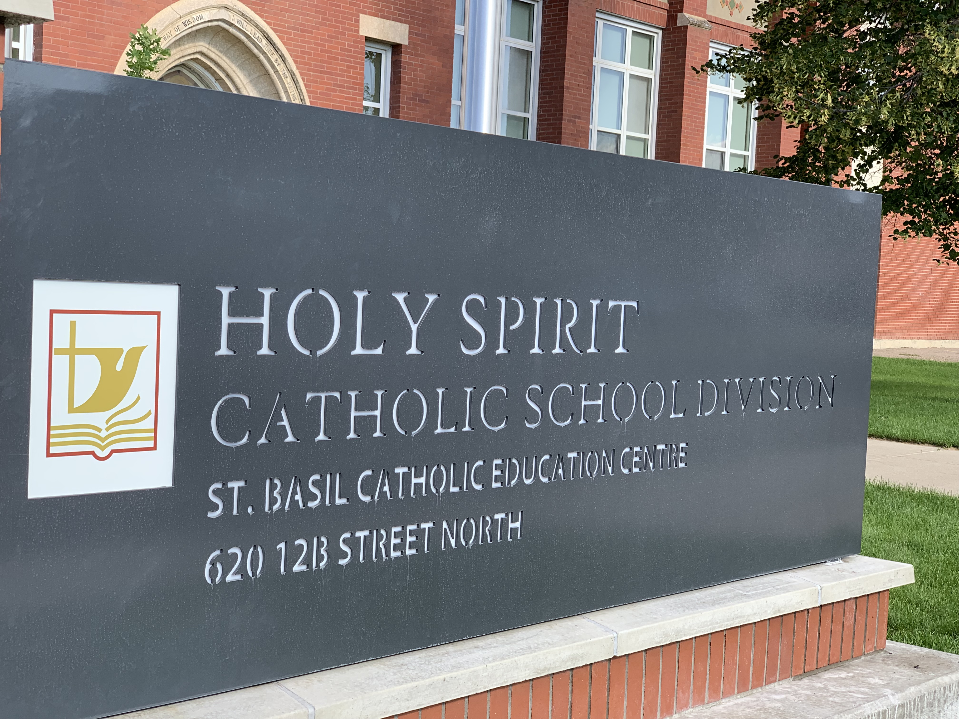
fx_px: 1441
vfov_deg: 28.0
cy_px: 360
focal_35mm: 52
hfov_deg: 36.8
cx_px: 480
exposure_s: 1/194
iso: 16
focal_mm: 6
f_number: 2.4
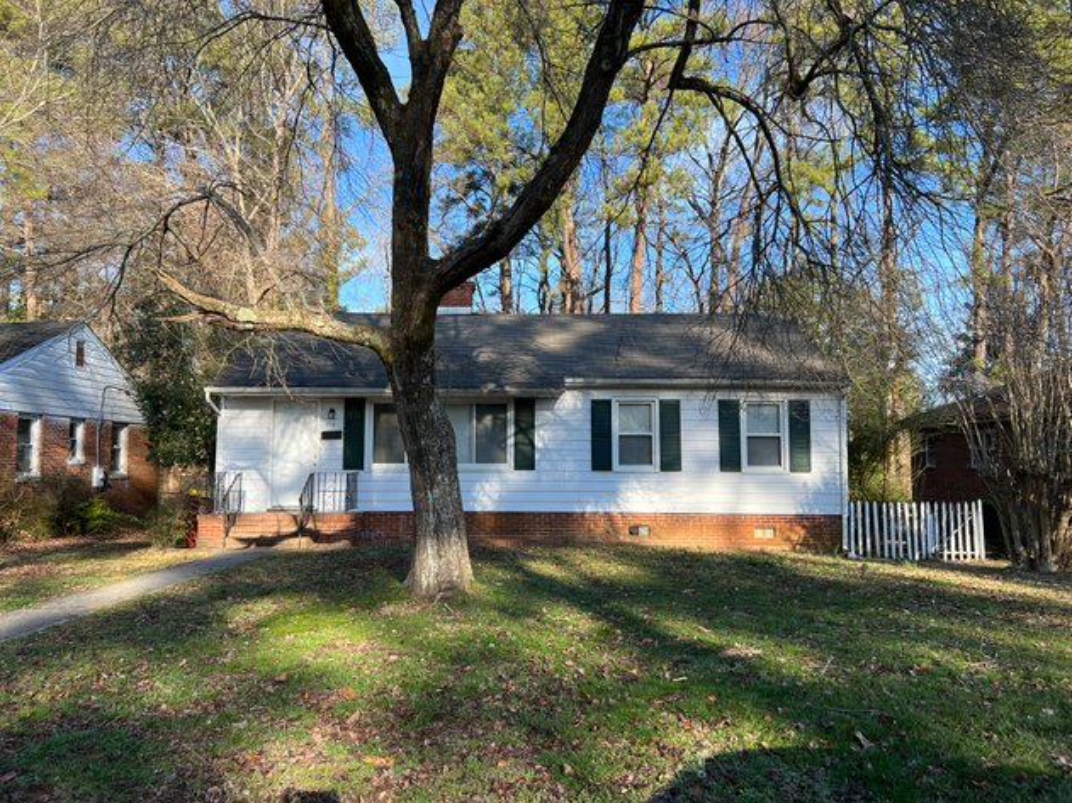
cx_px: 536
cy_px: 402
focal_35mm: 26
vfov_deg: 53.0
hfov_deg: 67.3
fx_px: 805
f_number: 1.5
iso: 50
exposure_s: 1/1089
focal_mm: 5.7
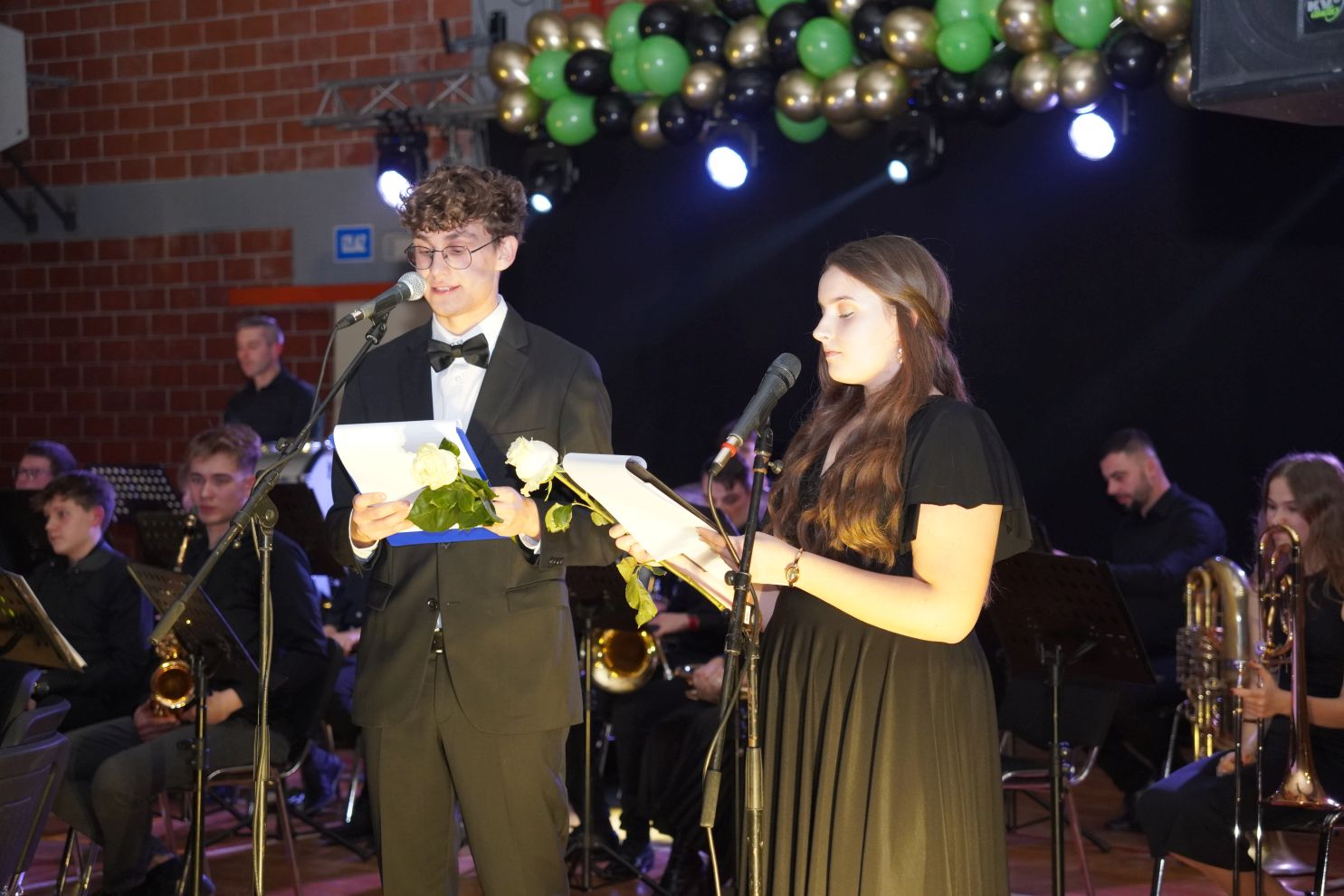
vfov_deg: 18.2
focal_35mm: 75
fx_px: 2800
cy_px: 448
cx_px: 672
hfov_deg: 27.0
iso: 1600
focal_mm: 50
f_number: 3.2
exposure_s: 1/200
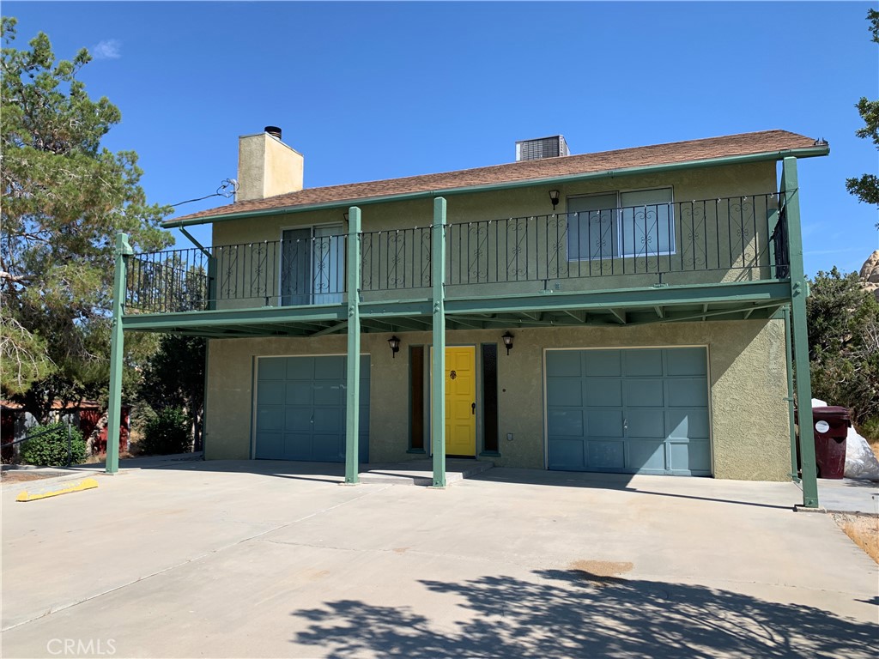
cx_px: 440
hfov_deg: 67.3
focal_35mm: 26
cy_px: 330
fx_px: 660
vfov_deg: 53.1
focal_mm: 4.25
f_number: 1.8
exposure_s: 1/2160
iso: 25
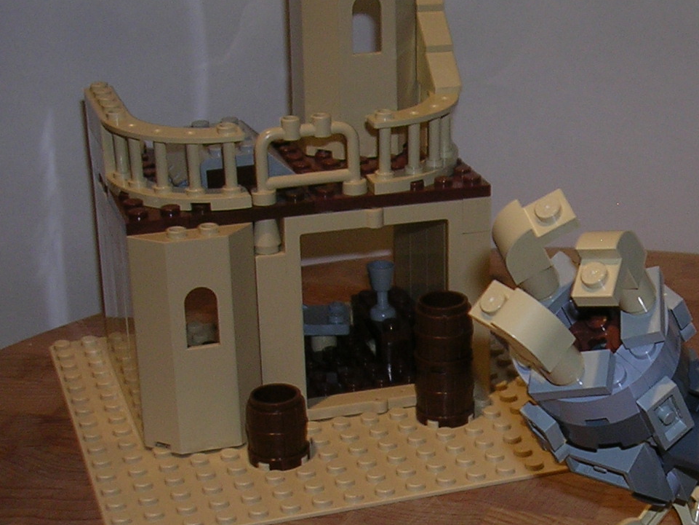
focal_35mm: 81
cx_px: 617
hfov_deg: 23.5
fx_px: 1636
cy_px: 405
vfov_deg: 18.1
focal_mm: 5.8
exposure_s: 1/60.1
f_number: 2.8
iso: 50
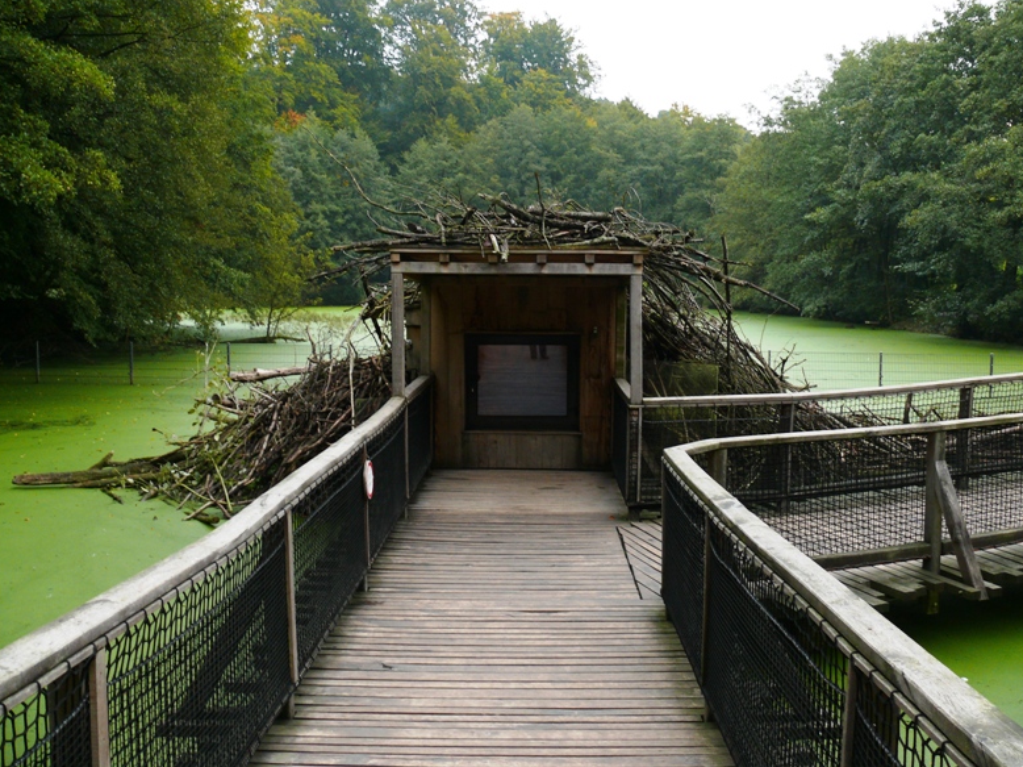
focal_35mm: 36
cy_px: 385
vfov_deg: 39.6
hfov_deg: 51.4
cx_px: 517
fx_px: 1064
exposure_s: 1/15
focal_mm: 7.4
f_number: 2.8
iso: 100
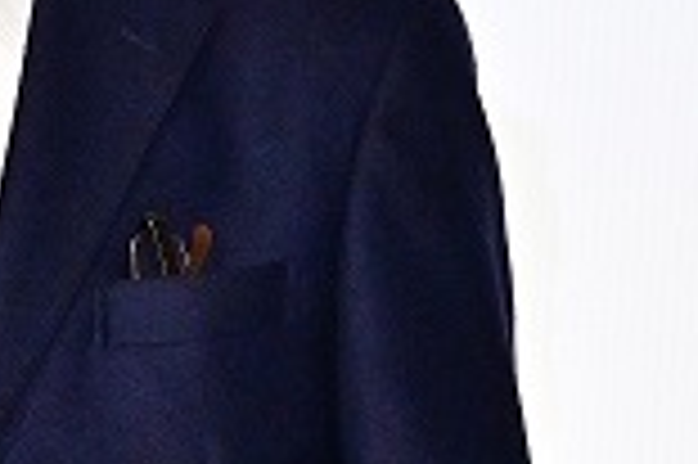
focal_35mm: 639
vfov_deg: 2.1
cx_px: 0
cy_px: 189
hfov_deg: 3.2
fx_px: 12376
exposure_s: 1/200
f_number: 6.3
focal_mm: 98
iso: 3200
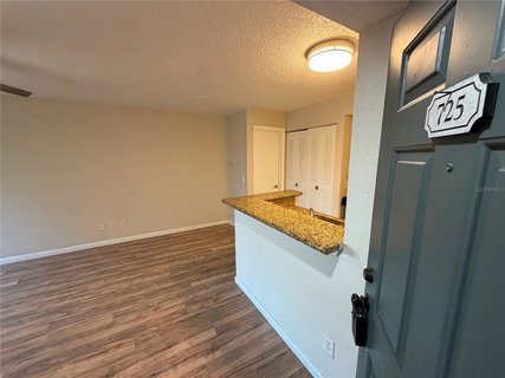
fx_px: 204
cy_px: 189
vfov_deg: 85.6
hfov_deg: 102.1
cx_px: 252
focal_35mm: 14
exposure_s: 1/60
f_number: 2.2
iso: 400
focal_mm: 2.22
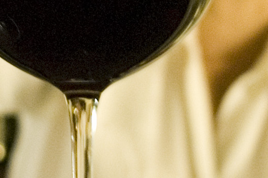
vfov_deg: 6.7
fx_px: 1517
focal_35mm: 204
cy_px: -35
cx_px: 149
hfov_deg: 10.1
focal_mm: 24
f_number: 2.8
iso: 800
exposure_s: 1/8
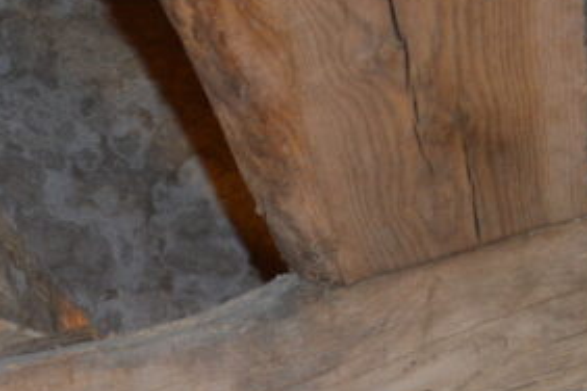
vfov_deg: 13.6
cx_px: -83
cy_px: 651
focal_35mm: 92
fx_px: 1500
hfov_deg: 20.9
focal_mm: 18
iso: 400
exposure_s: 1/60
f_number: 4
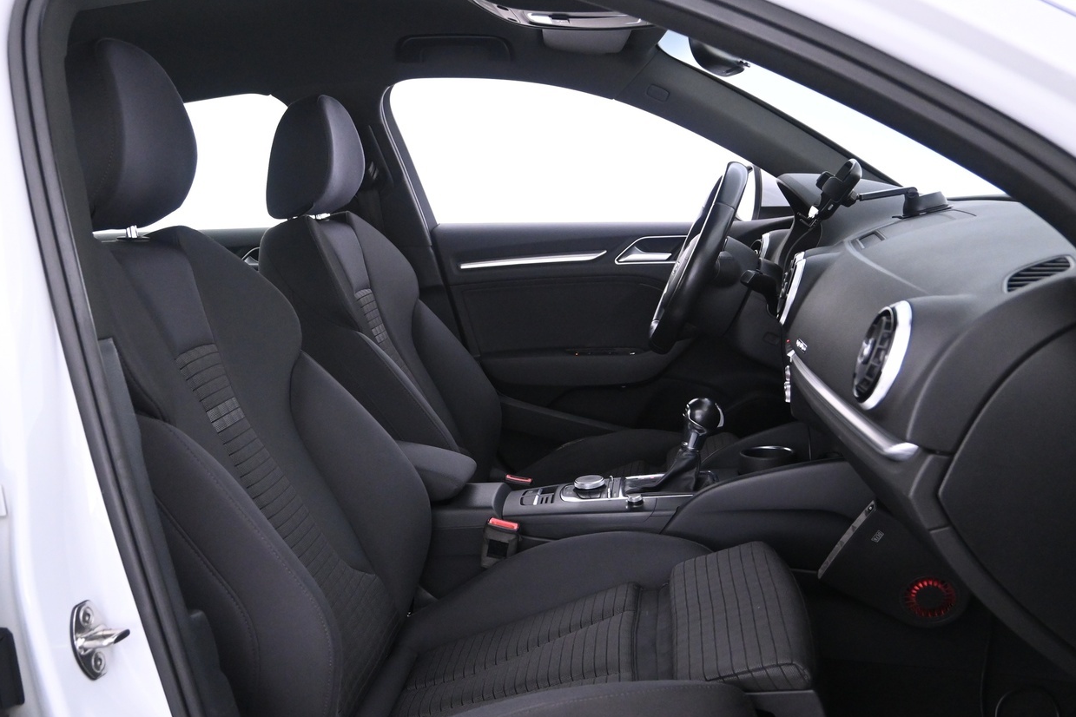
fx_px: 1026
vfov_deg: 38.2
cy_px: 468
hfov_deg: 55.1
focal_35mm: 34
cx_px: 450
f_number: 3.5
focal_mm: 17.5
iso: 2500
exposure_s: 1/30
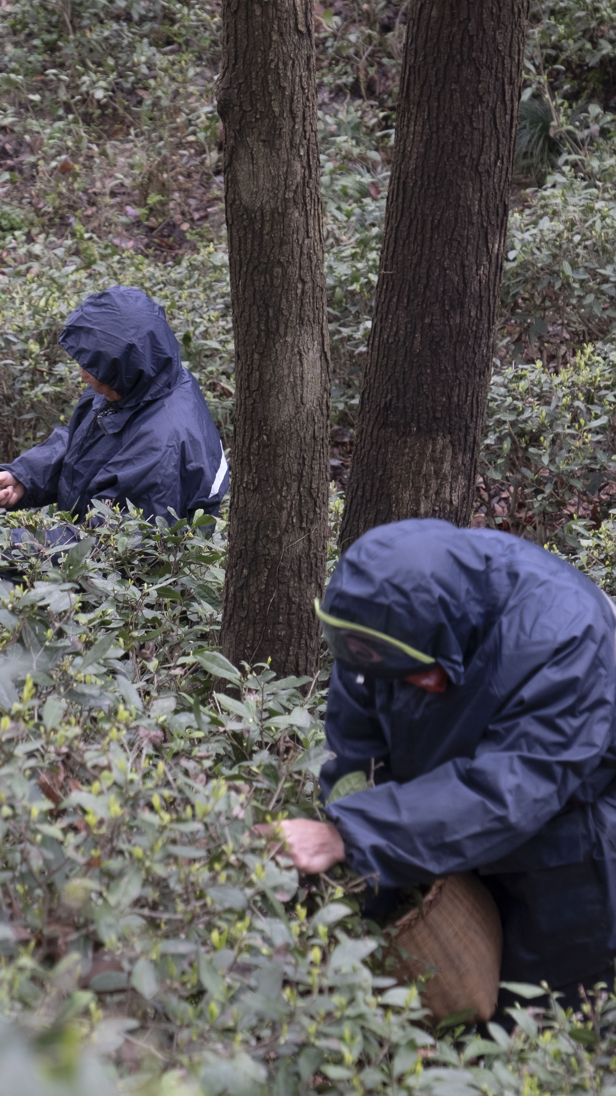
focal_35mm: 166
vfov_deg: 13.0
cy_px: 551
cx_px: 278
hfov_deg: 7.3
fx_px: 4820
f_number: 6.4
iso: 400
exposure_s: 1/30
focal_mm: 70.2
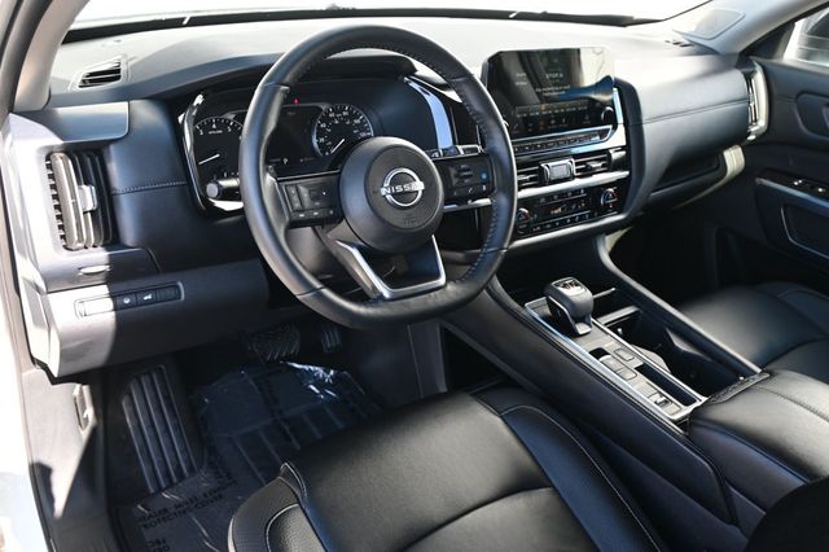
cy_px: 276
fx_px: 690
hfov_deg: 62.0
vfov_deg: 43.6
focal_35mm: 30
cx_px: 414
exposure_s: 1/125
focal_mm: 20
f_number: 3.8
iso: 400
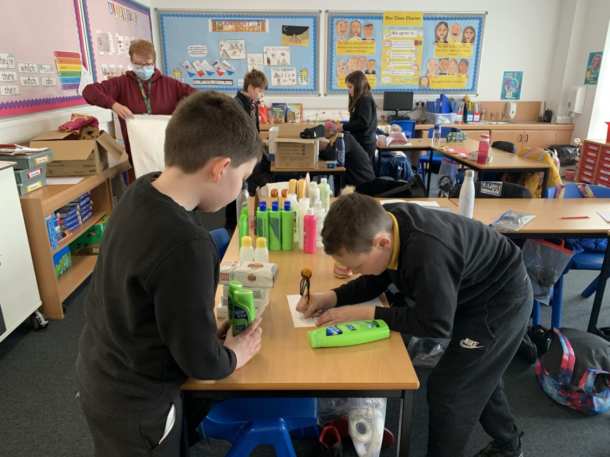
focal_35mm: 26
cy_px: 228
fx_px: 458
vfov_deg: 53.1
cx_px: 305
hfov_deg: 67.3
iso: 200
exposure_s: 1/56
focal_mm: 4.25
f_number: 1.8
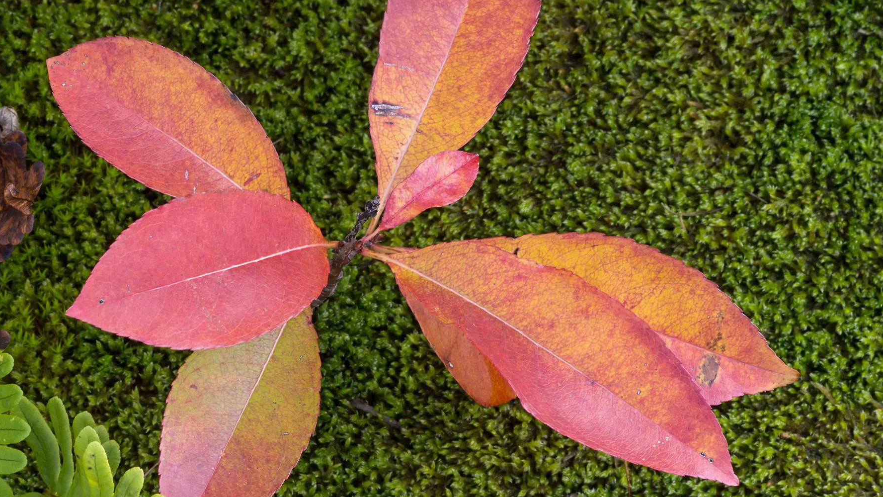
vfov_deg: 6.4
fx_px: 4472
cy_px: 276
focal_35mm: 191
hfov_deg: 11.3
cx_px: 348
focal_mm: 90
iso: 160
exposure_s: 1/25
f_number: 14
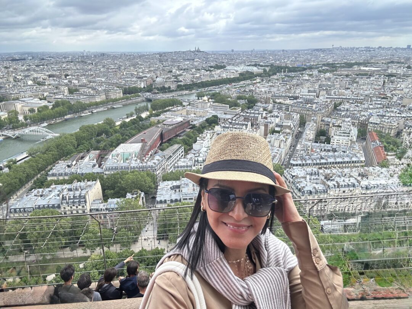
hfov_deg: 73.9
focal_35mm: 23
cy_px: 154
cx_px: 206
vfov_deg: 58.9
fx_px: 274
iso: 25
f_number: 1.9
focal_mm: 2.69
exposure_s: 1/501
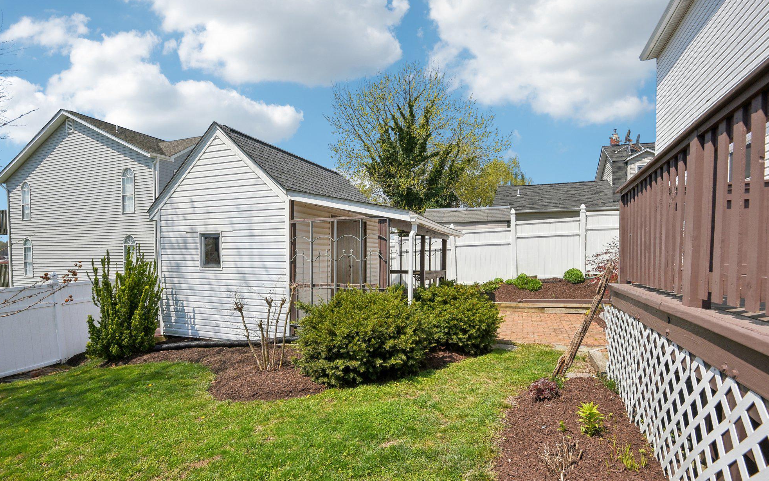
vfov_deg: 67.8
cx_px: 377
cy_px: 266
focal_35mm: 17
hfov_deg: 94.4
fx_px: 356
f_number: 8
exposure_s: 1/2000
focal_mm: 16
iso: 400
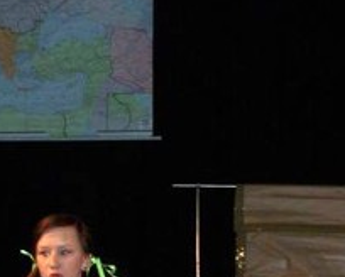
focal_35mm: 256
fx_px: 2619
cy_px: 299
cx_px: 179
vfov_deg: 6.0
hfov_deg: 7.5
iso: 200
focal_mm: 15.6
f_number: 3.2
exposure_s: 1/80
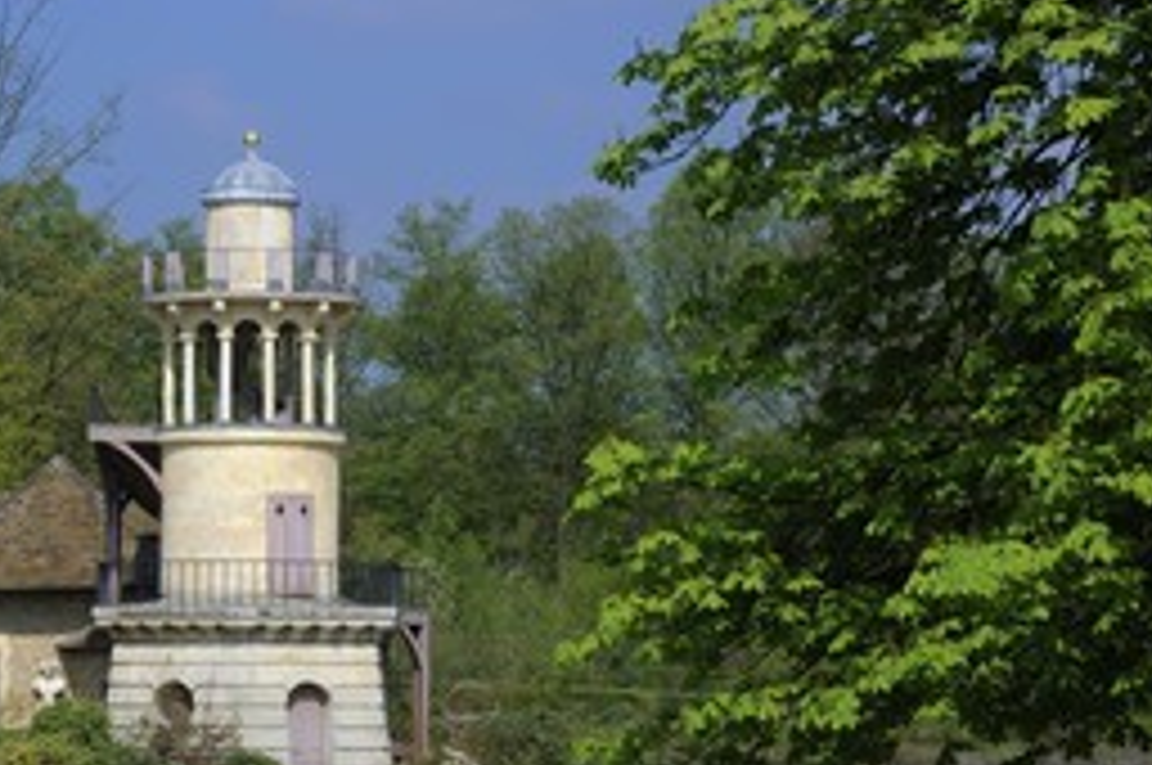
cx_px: 324
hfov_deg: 12.7
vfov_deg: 8.5
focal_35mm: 161
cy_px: 580
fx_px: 5145
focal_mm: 98
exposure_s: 1/160
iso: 100
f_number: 10
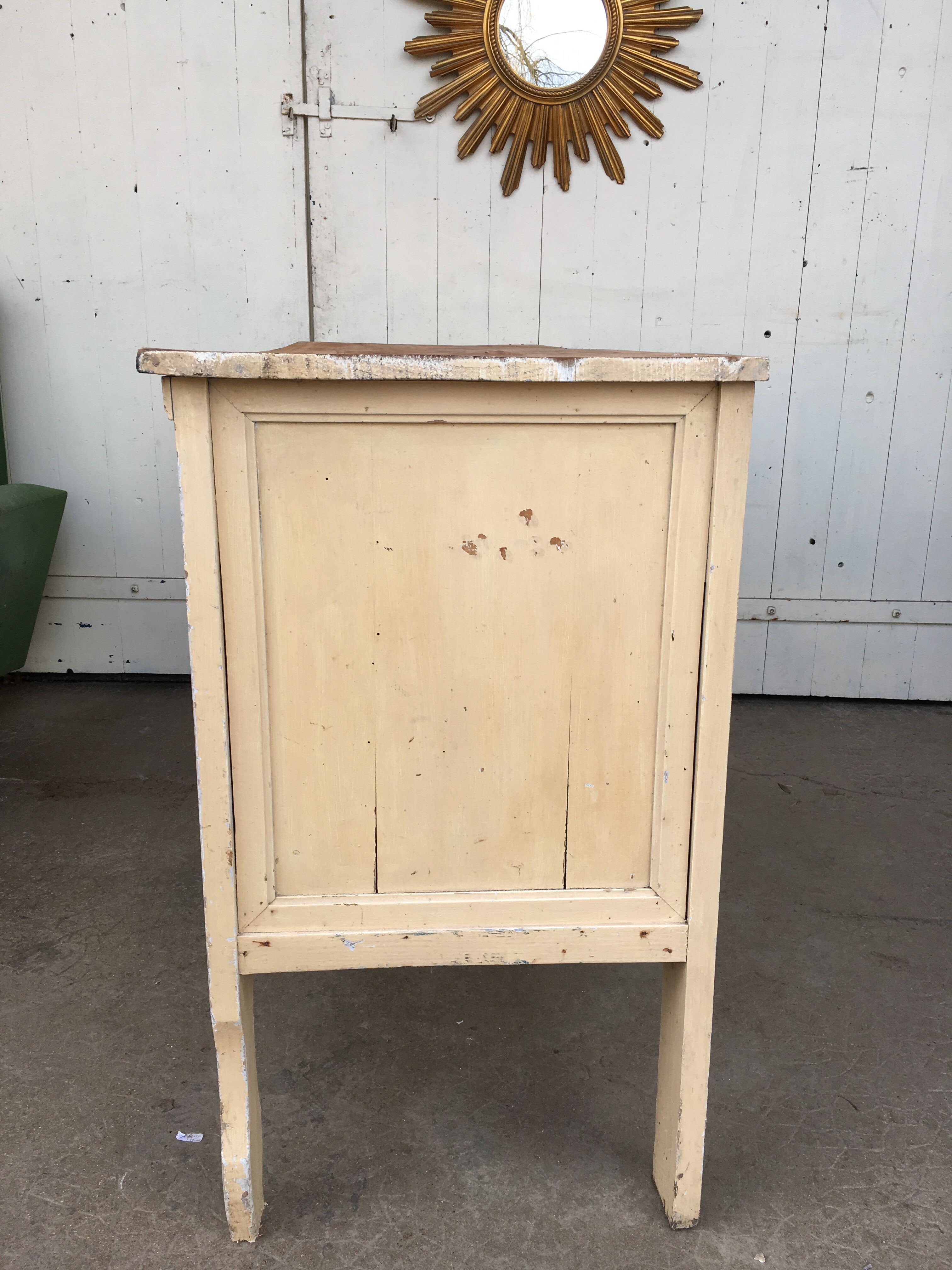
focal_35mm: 29
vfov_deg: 61.7
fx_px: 1063
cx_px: 476
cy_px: 635
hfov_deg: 48.2
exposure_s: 1/232
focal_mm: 4.15
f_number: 2.2
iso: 25
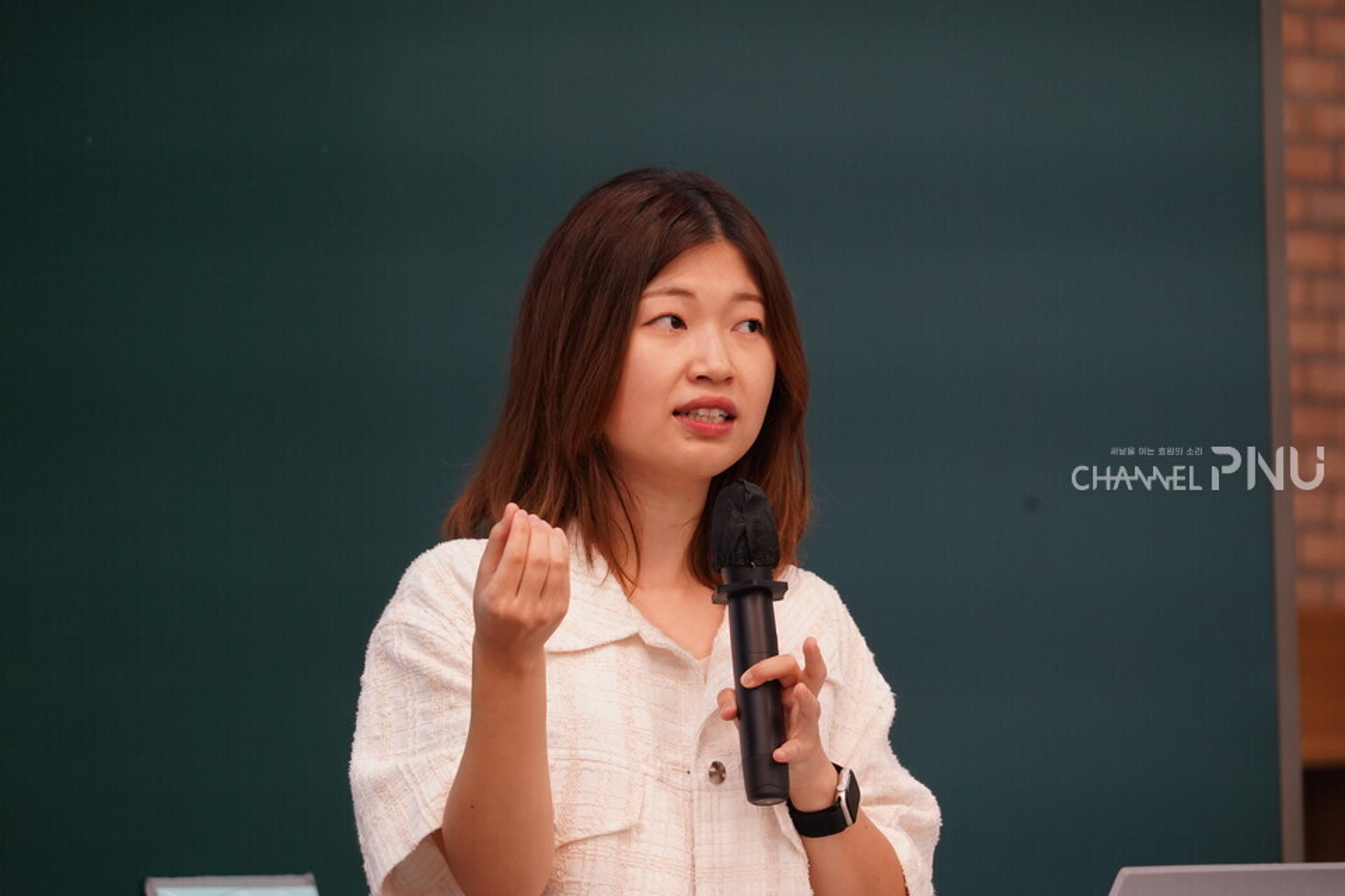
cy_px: 448
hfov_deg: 8.6
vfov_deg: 5.7
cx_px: 672
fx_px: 8966
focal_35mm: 240
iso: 2500
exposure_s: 1/100
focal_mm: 240
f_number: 7.1
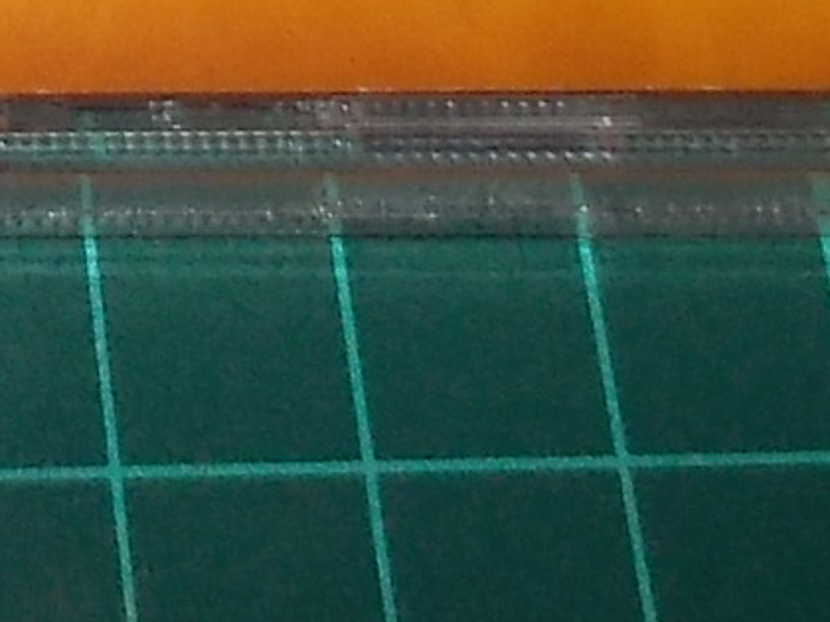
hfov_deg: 11.8
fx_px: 3764
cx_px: -540
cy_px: -825
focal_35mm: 157
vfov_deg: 8.7
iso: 200
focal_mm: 4.1
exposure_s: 1/30
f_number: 3.3
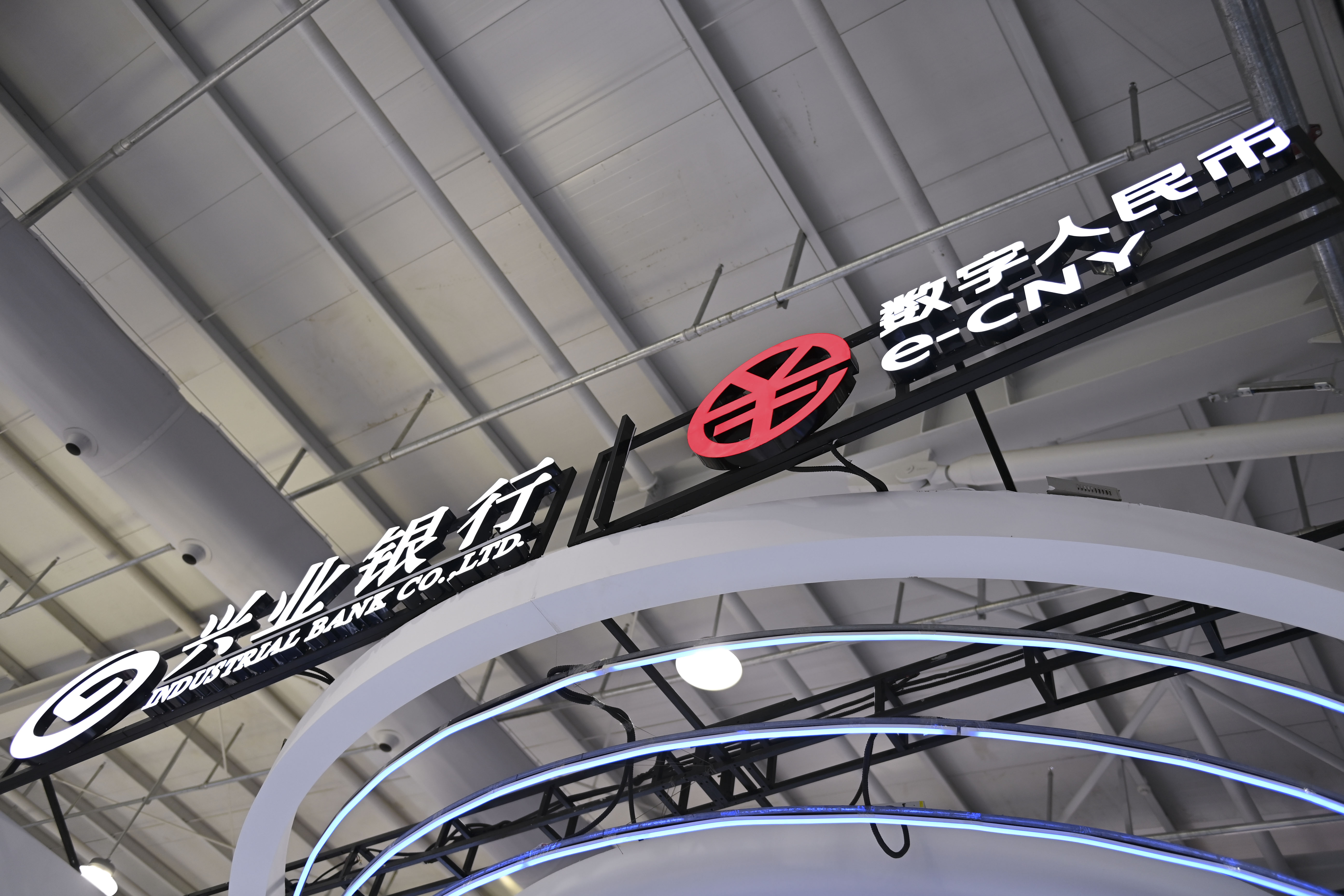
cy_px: 448
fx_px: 1195
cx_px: 672
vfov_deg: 41.1
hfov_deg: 58.7
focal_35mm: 32
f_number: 2.8
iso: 560
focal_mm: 32
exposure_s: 1/500
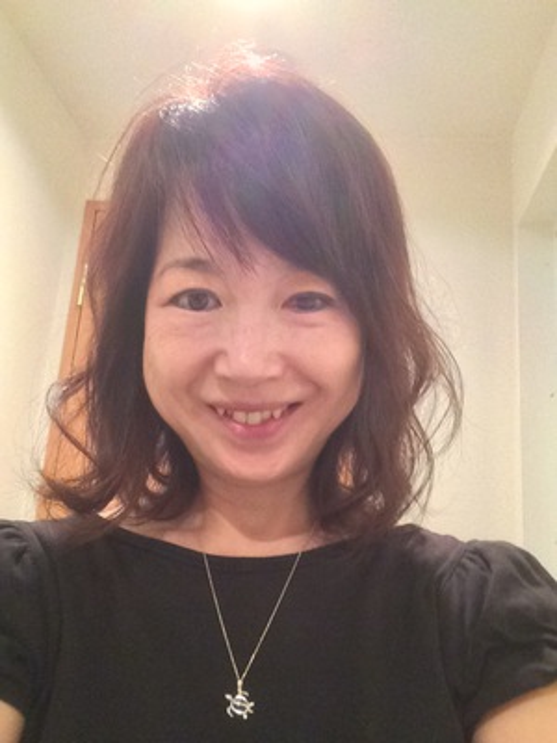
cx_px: 278
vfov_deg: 58.4
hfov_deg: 45.4
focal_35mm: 31
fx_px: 665
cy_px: 372
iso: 500
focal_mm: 2.15
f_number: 2.4
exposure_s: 1/15
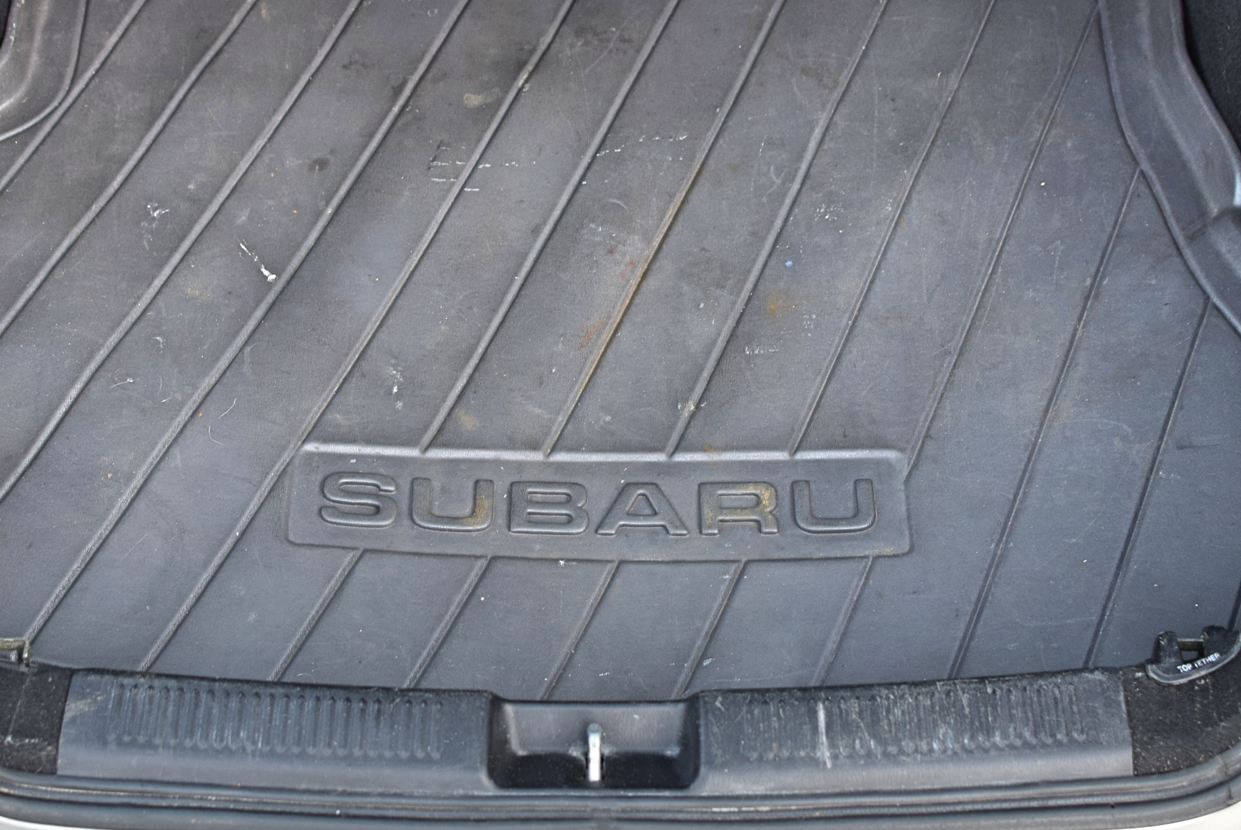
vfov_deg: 19.0
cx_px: 586
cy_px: 394
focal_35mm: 72
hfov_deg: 28.2
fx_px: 2473
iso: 500
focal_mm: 35
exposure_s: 1/60
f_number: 4
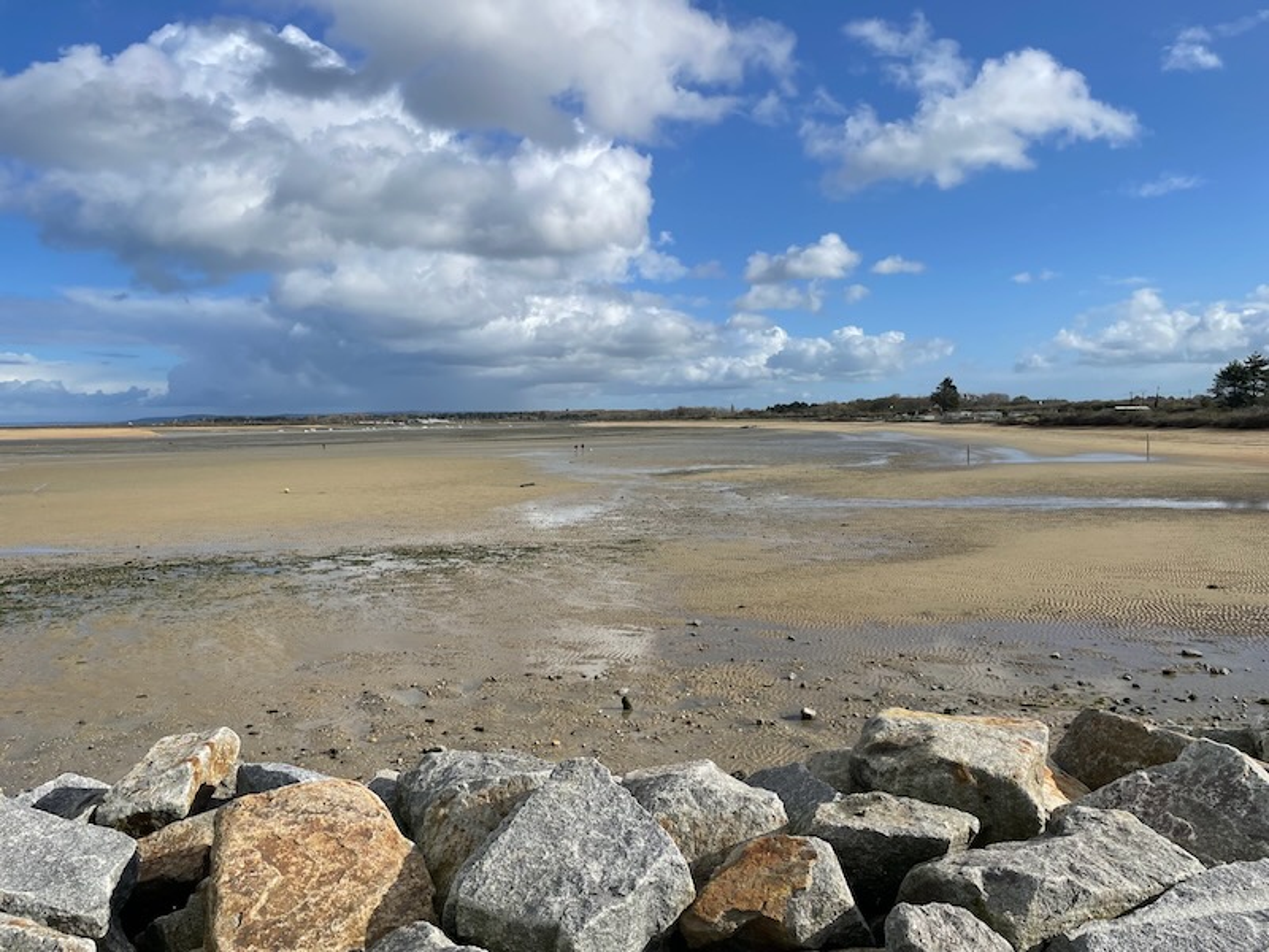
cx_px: 634
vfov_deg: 53.1
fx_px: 953
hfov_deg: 67.3
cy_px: 476
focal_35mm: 26
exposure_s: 1/5291
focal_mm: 4.2
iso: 32
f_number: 1.6
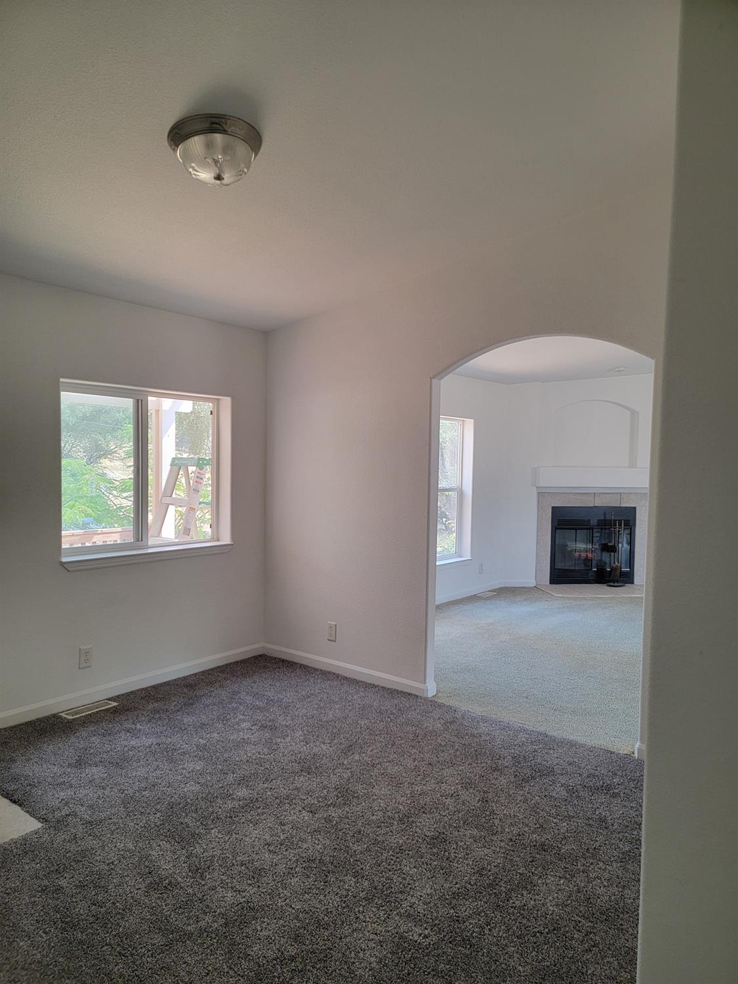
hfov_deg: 56.8
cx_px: 369
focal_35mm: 24
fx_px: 682
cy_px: 492
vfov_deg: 71.6
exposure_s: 1/120
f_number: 1.8
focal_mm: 6.7
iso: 200
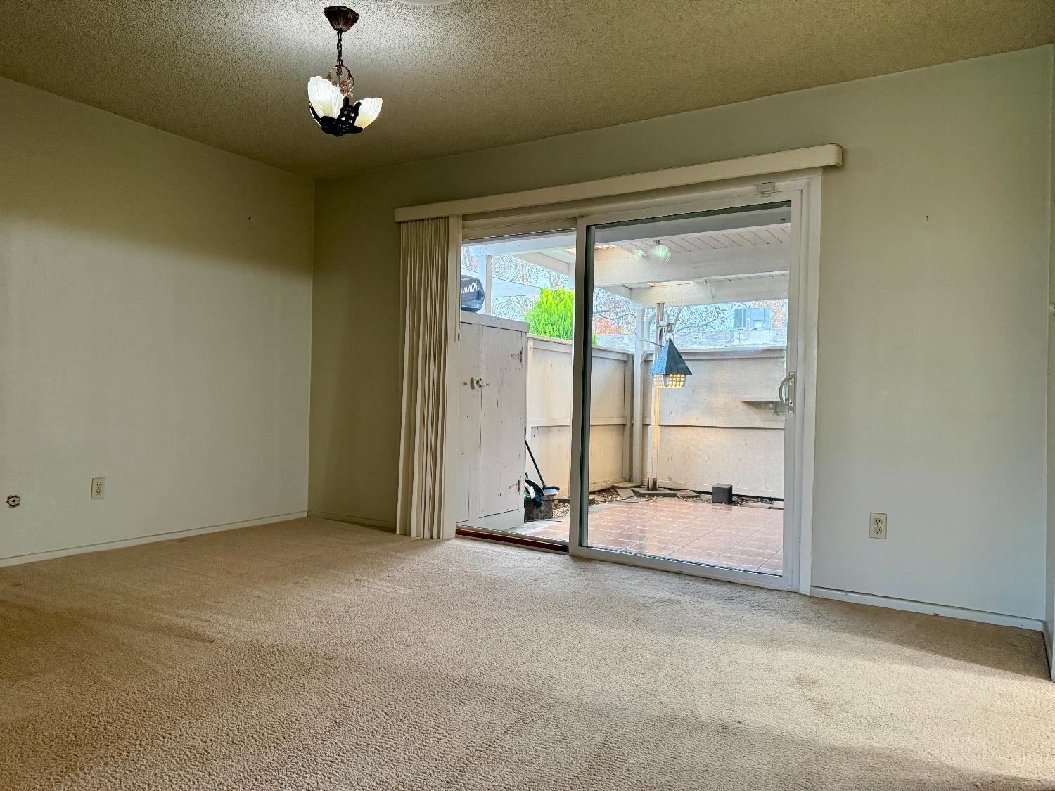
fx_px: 731
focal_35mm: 24
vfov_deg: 56.8
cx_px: 528
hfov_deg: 71.6
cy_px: 396
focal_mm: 6.76
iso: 500
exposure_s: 1/60
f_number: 1.78
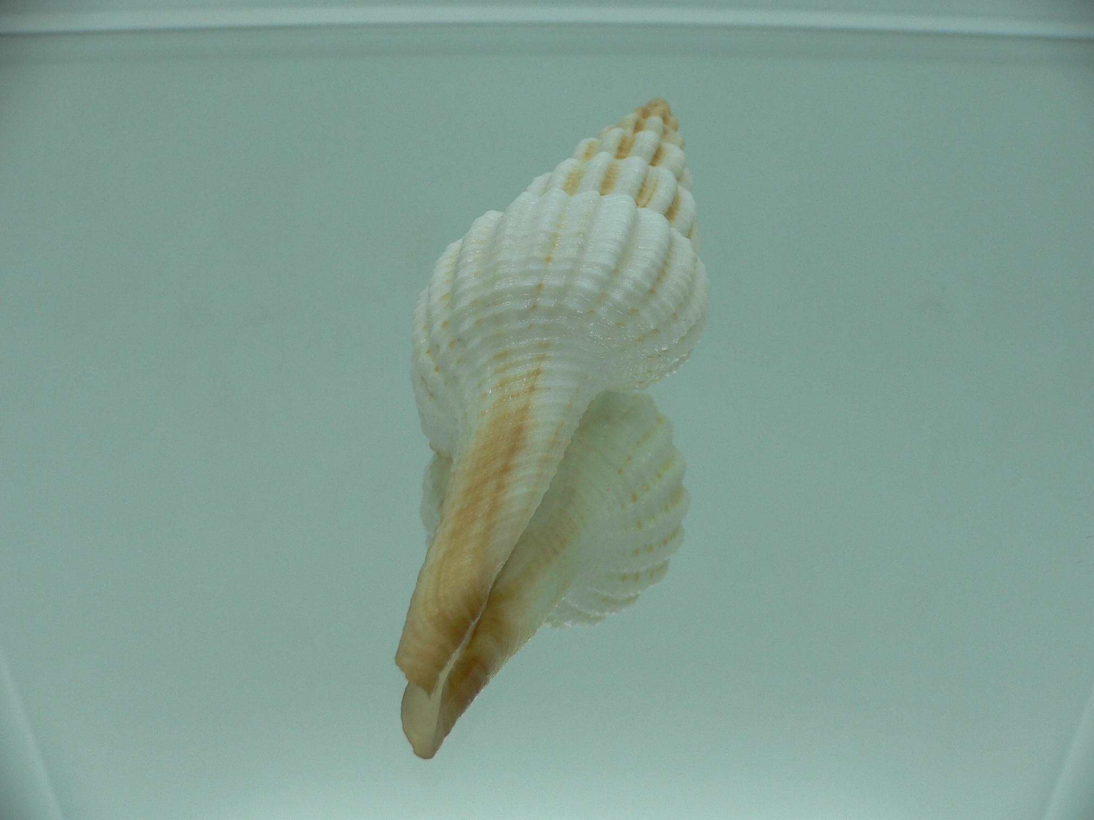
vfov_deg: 40.7
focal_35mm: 35
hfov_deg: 52.6
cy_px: 410
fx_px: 1106
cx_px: 547
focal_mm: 4.6
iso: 80
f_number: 2.8
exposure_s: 1/80
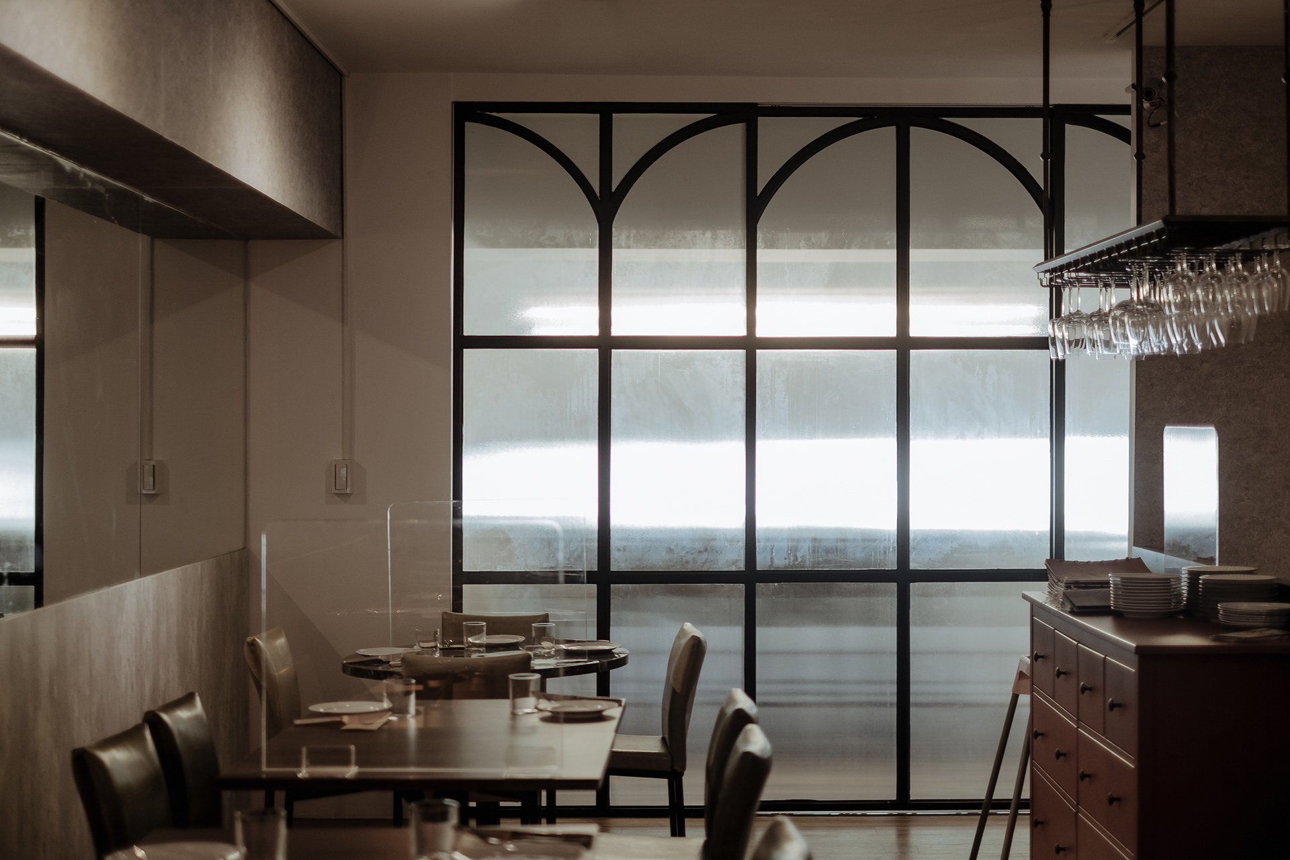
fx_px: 1899
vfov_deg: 25.5
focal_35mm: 53
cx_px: 645
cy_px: 430
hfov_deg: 37.5
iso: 200
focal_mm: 35
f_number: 1.4
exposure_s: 1/70
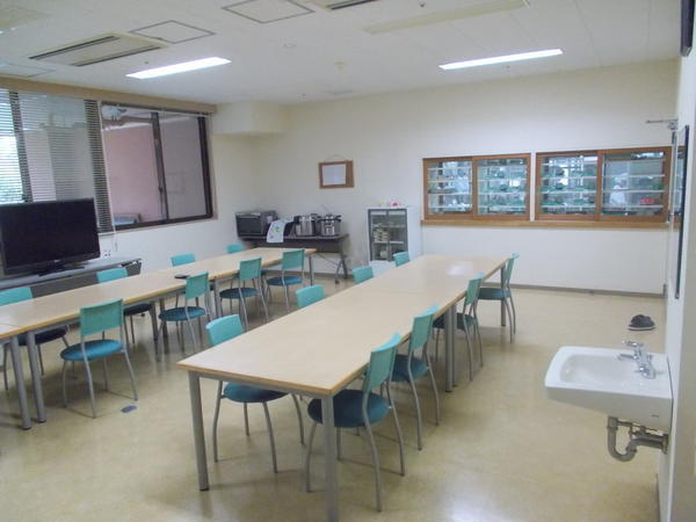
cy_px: 261
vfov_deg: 53.1
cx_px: 348
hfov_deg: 67.3
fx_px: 523
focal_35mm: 26
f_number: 3.2
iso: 800
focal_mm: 4.6
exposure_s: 1/60
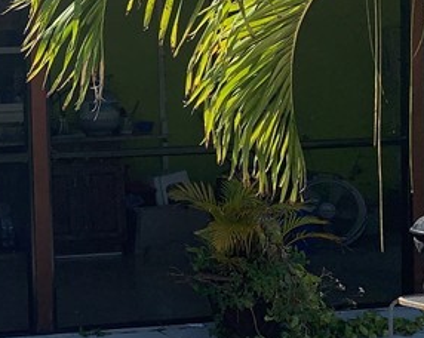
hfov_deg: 19.1
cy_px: 133
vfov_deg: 16.8
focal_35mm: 91
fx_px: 1140
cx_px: -163
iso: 25
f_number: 1.8
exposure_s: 1/1812
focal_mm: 4.25
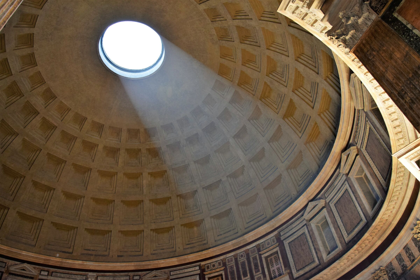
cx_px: 210
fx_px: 315
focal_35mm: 27
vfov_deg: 47.9
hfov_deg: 67.4
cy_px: 140
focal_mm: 18
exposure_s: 1/100
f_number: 5
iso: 800
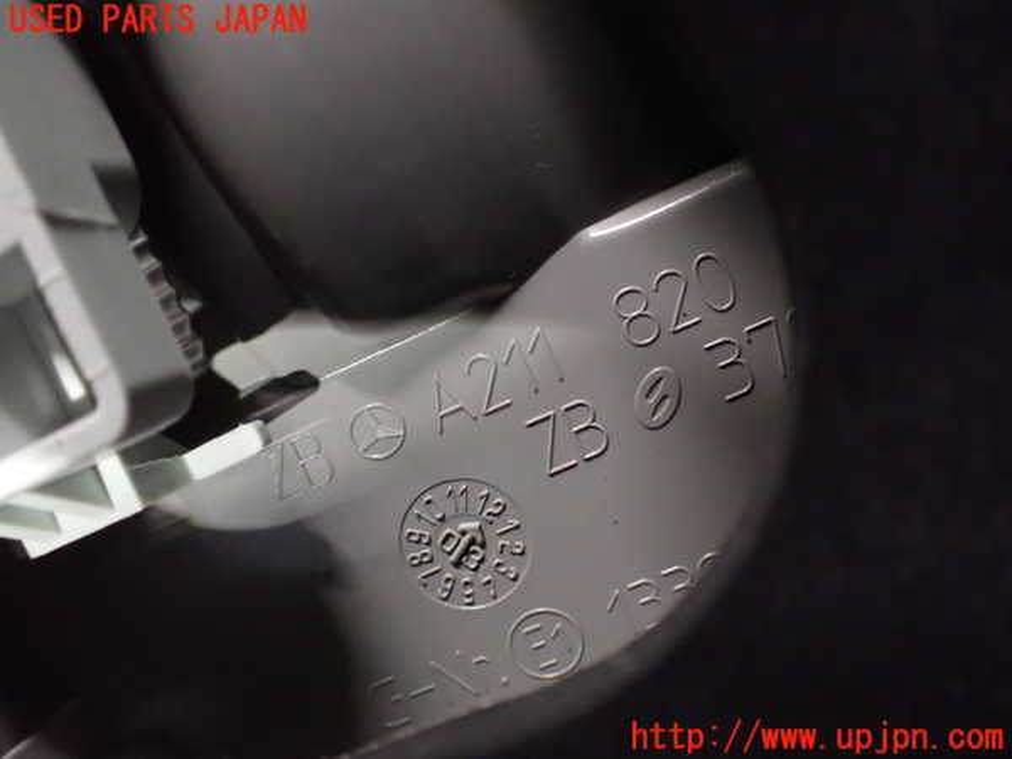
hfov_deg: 60.0
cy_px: 380
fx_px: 877
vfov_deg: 46.8
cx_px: 506
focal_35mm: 30
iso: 1000
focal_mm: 5.4
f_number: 2.3
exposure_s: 1/30
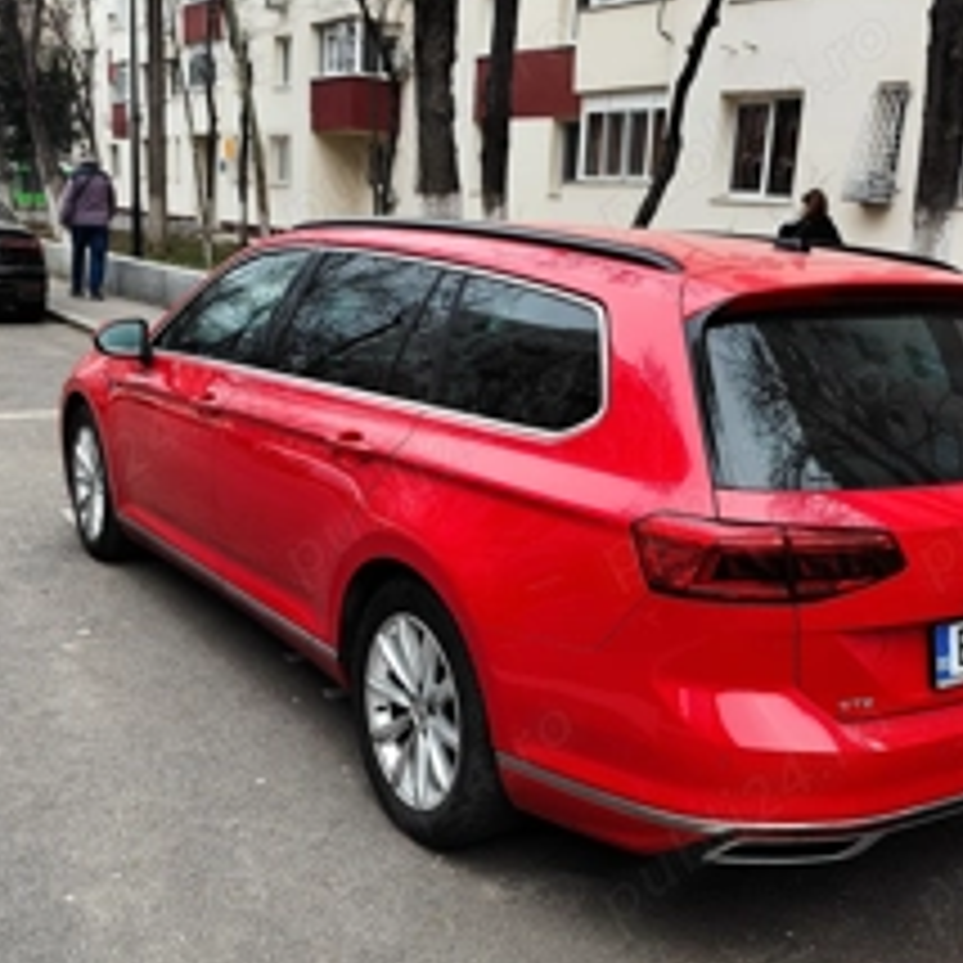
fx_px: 1196
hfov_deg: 43.6
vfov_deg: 43.8
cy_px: 544
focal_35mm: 38
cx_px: 585
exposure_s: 1/193
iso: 50
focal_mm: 6.19
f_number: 1.65
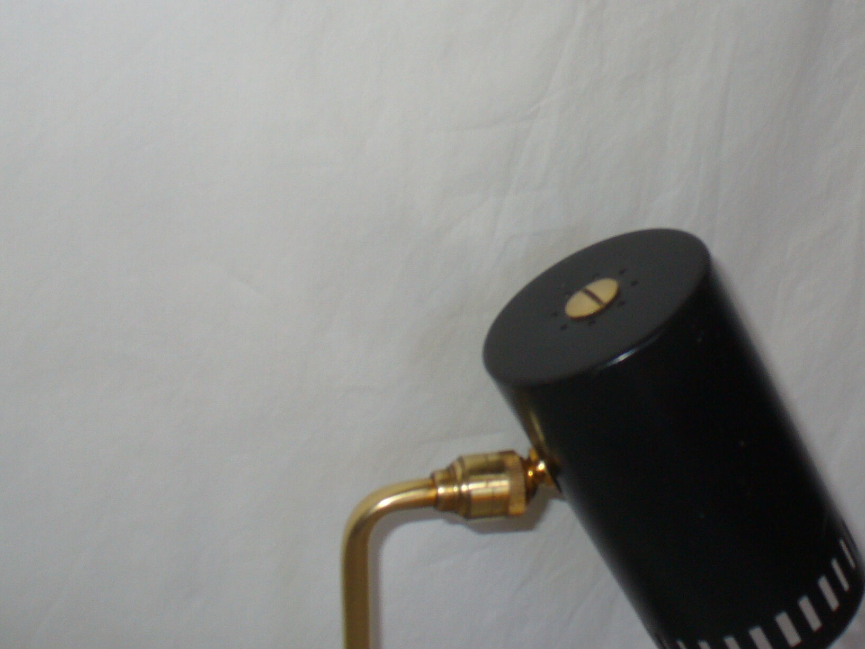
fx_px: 1449
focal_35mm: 58
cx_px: 635
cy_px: 174
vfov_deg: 25.0
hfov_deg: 32.7
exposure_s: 1/60
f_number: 2.8
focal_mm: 6.1
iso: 80
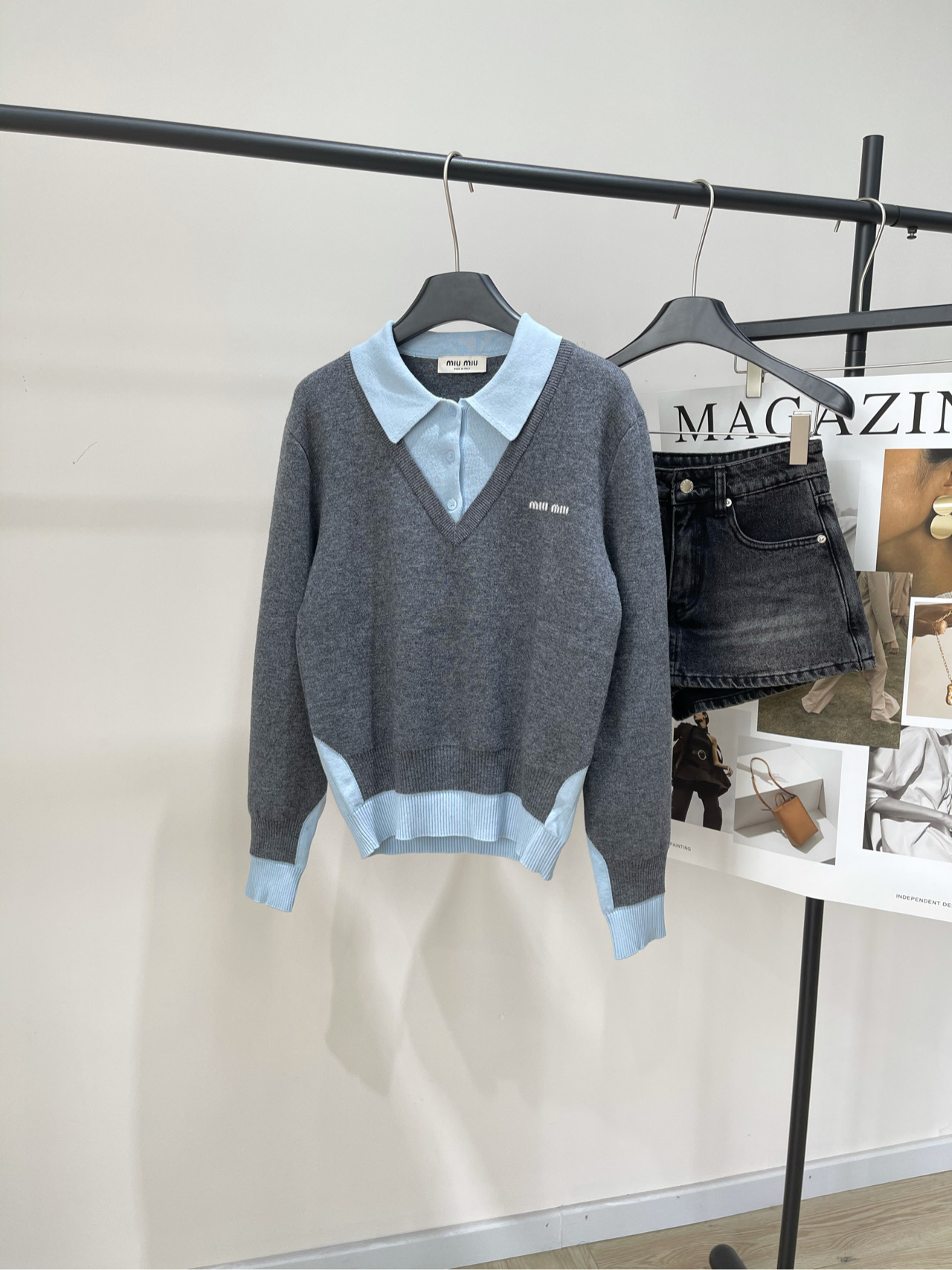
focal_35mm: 26
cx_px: 476
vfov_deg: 67.3
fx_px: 954
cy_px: 635
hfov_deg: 53.1
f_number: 1.6
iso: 50
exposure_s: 1/121
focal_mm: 5.1
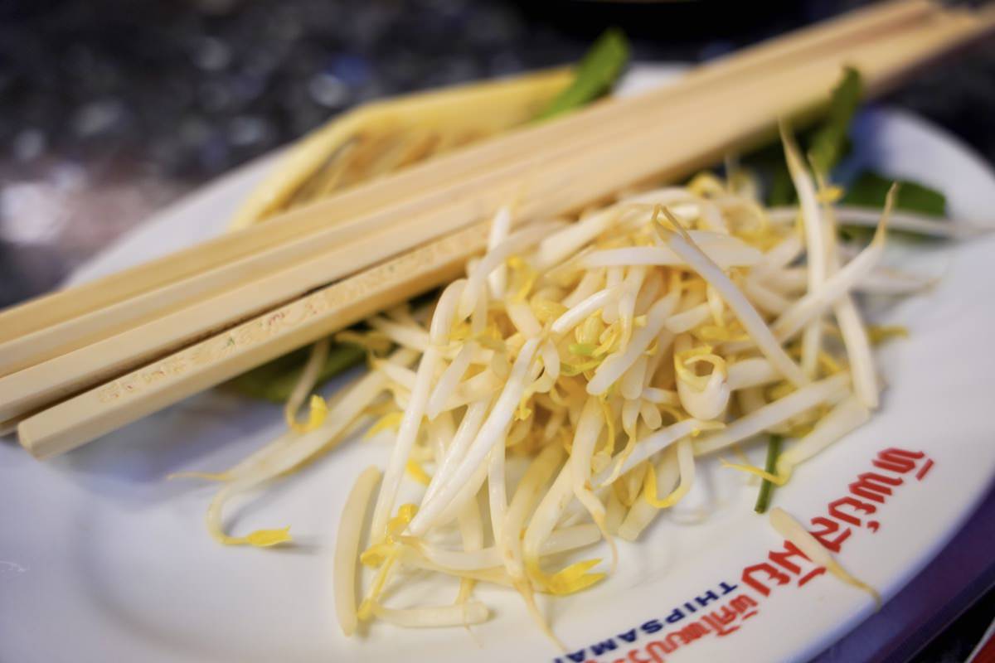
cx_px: 498
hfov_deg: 50.7
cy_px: 332
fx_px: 1050
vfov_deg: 35.1
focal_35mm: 38
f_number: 2.8
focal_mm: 38
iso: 1250
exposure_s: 1/60
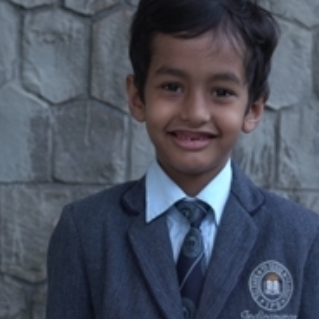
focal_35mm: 89
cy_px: 253
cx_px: 167
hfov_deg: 19.5
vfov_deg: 19.3
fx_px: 928
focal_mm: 43
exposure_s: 1/125
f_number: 4.5
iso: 250
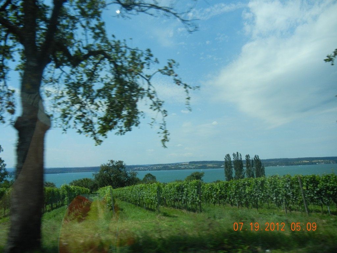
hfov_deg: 60.0
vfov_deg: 46.8
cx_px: 168
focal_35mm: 30
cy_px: 126
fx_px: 292
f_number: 7
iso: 160
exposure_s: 1/487
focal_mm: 5.4
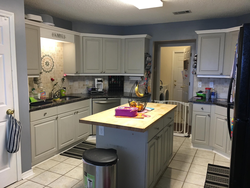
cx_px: 125
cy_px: 94
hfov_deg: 61.7
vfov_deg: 48.2
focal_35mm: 29
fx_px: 209
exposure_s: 1/15
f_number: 2.2
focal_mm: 4.15
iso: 40
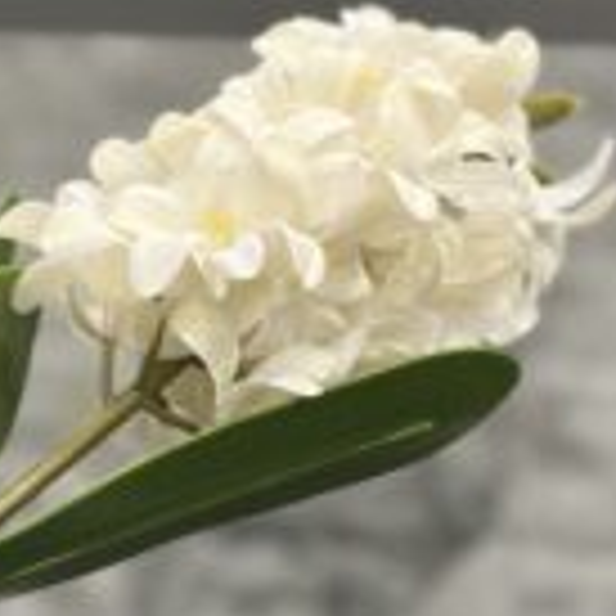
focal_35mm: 124
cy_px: 391
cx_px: 99
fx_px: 2496
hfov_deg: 14.0
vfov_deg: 14.1
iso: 80
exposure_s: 1/50
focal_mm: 6.86
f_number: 1.78
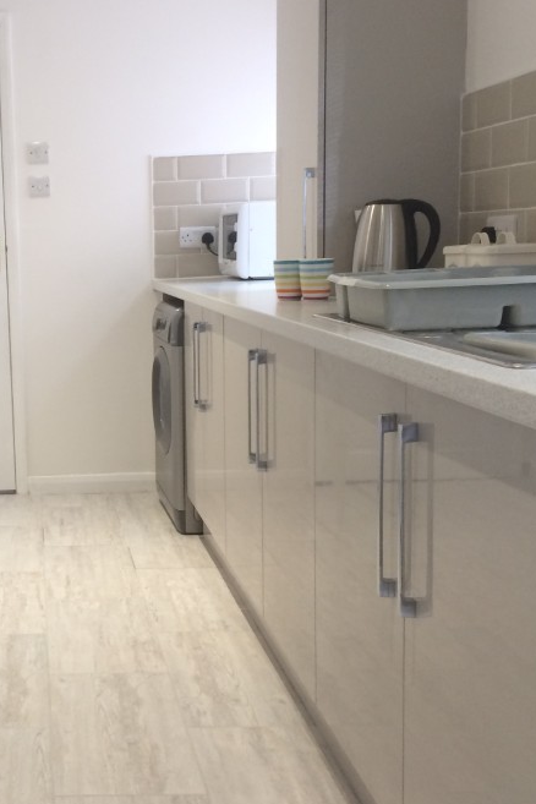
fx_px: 1050
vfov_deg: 41.9
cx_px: -7
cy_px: 401
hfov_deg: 27.0
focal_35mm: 47
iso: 50
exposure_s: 1/33
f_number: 2.2
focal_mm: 4.15
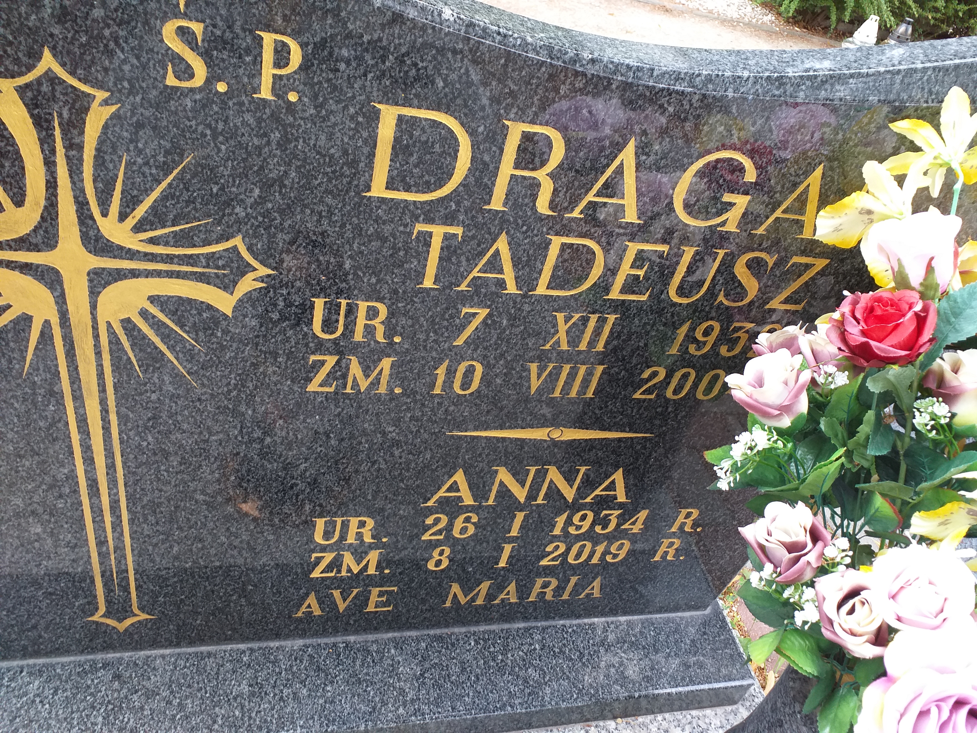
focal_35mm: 27
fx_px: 762
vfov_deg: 51.4
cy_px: 366
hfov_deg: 65.3
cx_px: 488
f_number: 1.9
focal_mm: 3.6
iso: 64
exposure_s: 1/100
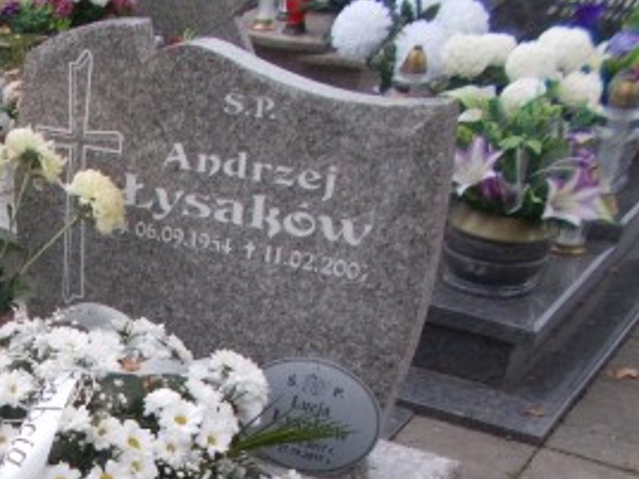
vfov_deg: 21.9
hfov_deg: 27.8
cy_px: 570
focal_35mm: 62
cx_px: -105
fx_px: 1144
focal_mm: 4.6
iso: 200
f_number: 3.2
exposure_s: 1/250
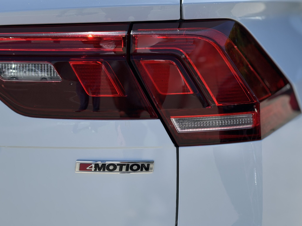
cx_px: 146
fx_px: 523
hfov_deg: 32.2
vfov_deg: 24.4
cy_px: 115
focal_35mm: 60
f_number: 1.78
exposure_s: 1/4016
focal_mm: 6.86
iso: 80
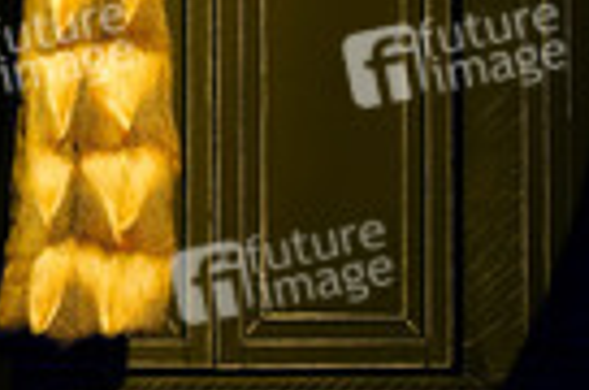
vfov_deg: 3.6
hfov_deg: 5.5
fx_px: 6121
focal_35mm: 375
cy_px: -52
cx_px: -93
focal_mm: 113
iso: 2500
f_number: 5
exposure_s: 1/320
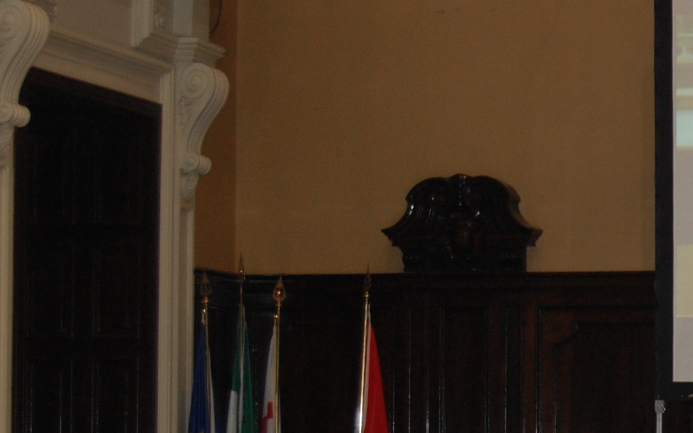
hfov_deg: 13.1
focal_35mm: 155
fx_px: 2928
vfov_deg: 8.4
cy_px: 352
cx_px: 875
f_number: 5
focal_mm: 38
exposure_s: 1/60
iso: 640
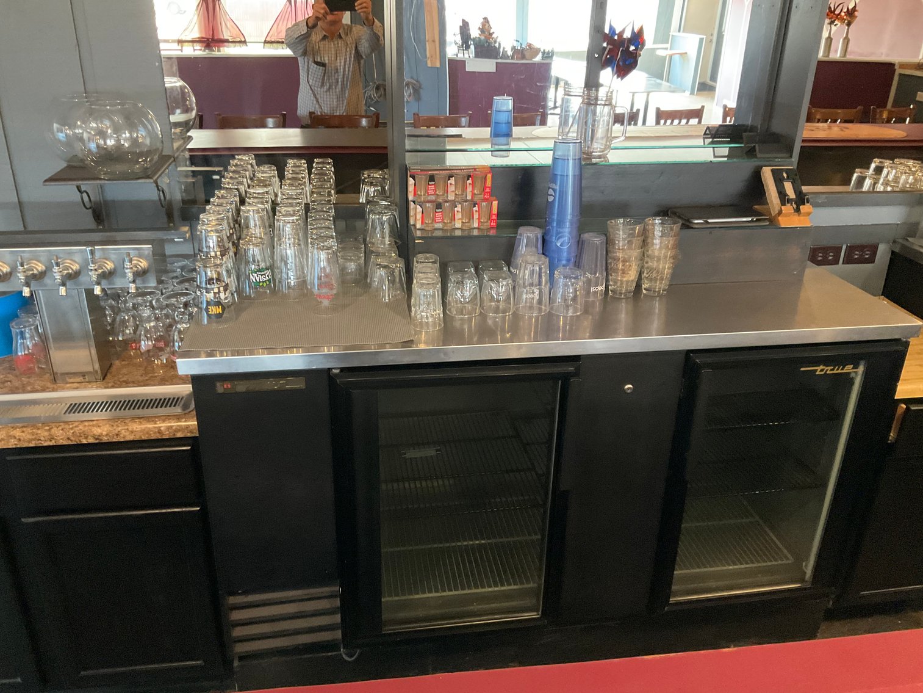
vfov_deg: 48.2
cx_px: 462
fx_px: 773
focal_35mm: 29
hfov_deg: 61.7
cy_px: 346
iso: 400
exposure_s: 1/30
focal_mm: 3
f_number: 1.8
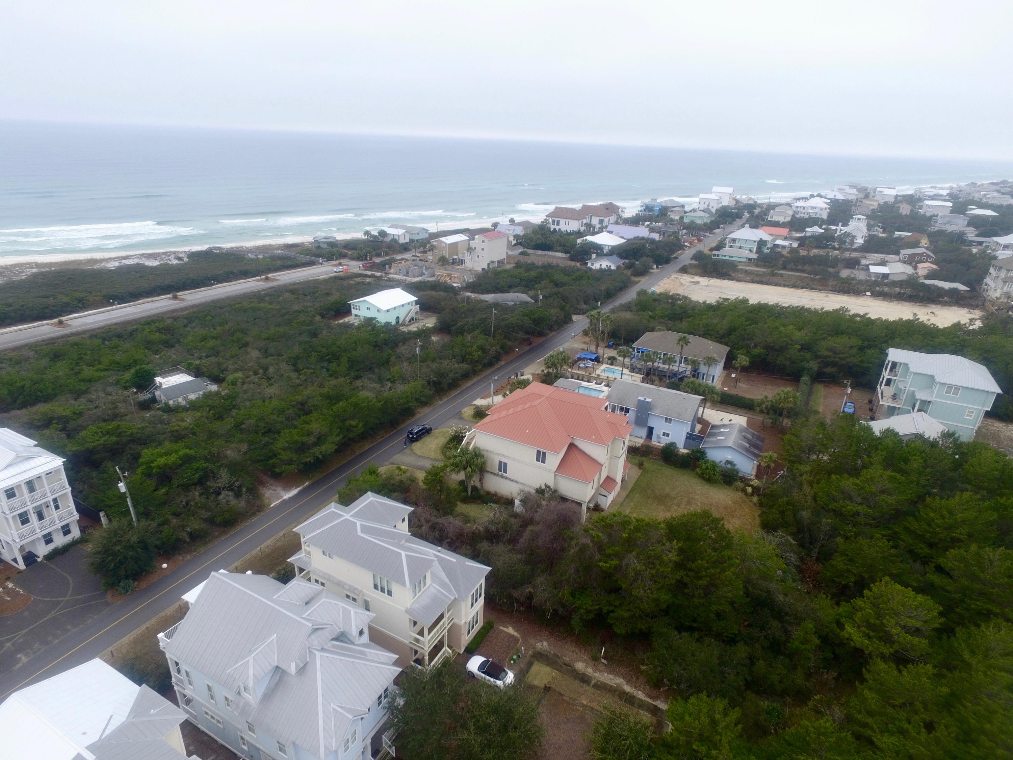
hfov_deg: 81.7
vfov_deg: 66.0
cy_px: 380
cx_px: 506
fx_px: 585
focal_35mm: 20
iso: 100
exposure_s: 1/156
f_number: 2.8
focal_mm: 3.61
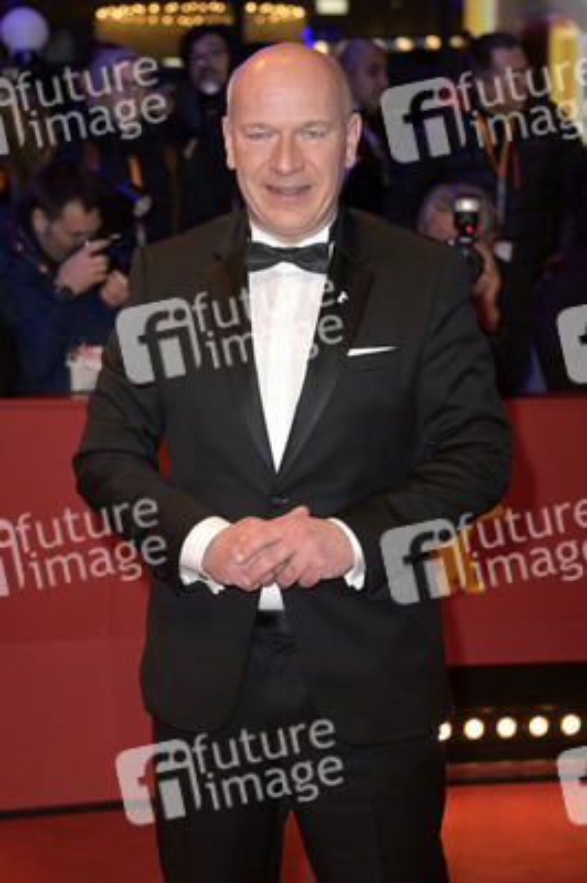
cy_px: 442
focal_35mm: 90
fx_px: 2205
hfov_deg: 15.2
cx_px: 294
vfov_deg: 22.6
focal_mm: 90
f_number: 5.6
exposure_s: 1/200
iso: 800
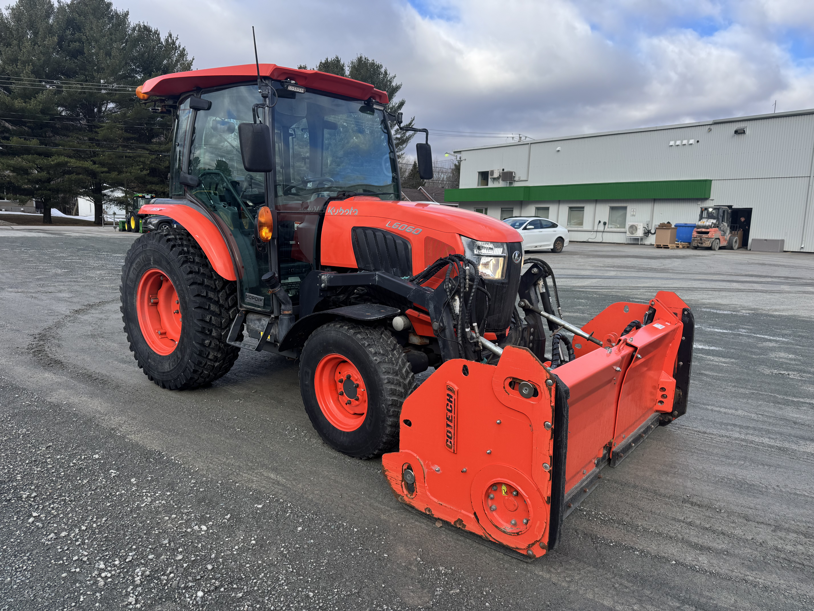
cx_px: 407
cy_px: 306
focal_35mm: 24
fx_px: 564
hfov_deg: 71.6
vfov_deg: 56.8
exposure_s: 1/1488
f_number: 1.78
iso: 80
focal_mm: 6.76
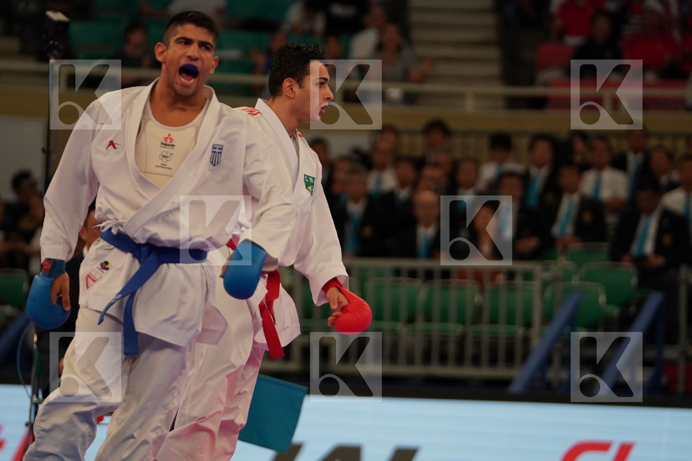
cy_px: 230
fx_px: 4555
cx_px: 346
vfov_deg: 5.8
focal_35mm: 237
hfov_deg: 8.7
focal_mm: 158
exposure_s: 1/1000
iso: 1000
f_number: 2.8
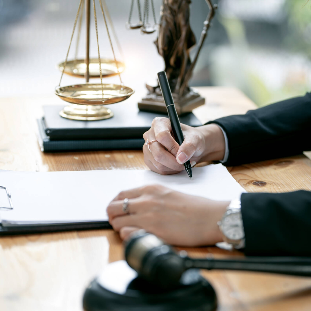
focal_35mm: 122
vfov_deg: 14.3
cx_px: 157
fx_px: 1240
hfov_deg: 14.3
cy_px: 131
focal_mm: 95
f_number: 2.8
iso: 160
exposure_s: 1/100
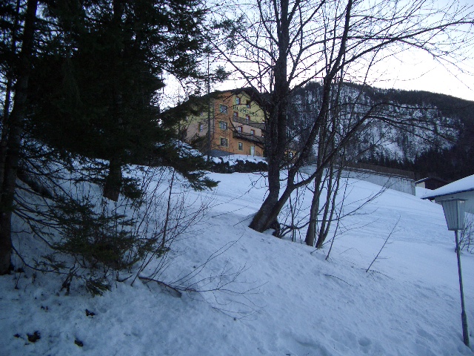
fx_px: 479
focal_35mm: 35
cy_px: 178
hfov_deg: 52.6
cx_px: 237
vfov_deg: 40.7
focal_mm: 5.8
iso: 50
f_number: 2.6
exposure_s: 1/250
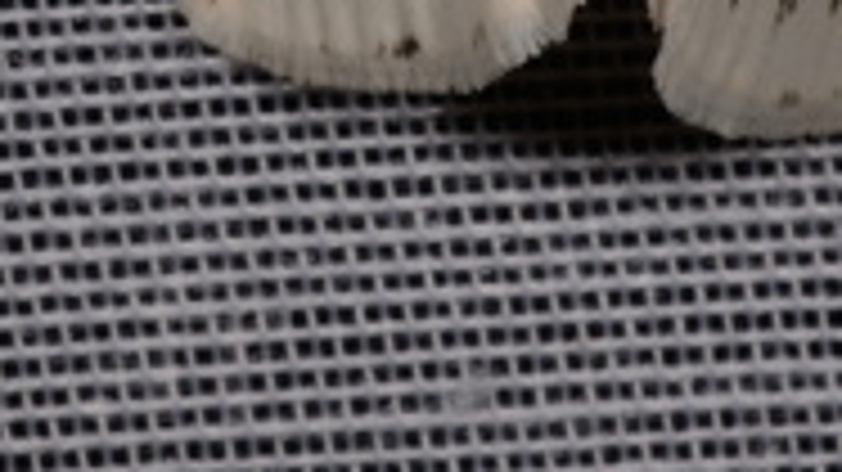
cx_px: 657
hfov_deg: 3.8
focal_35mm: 565
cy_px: -688
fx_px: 12614
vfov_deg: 2.1
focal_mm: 85
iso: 100
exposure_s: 1/60
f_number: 32
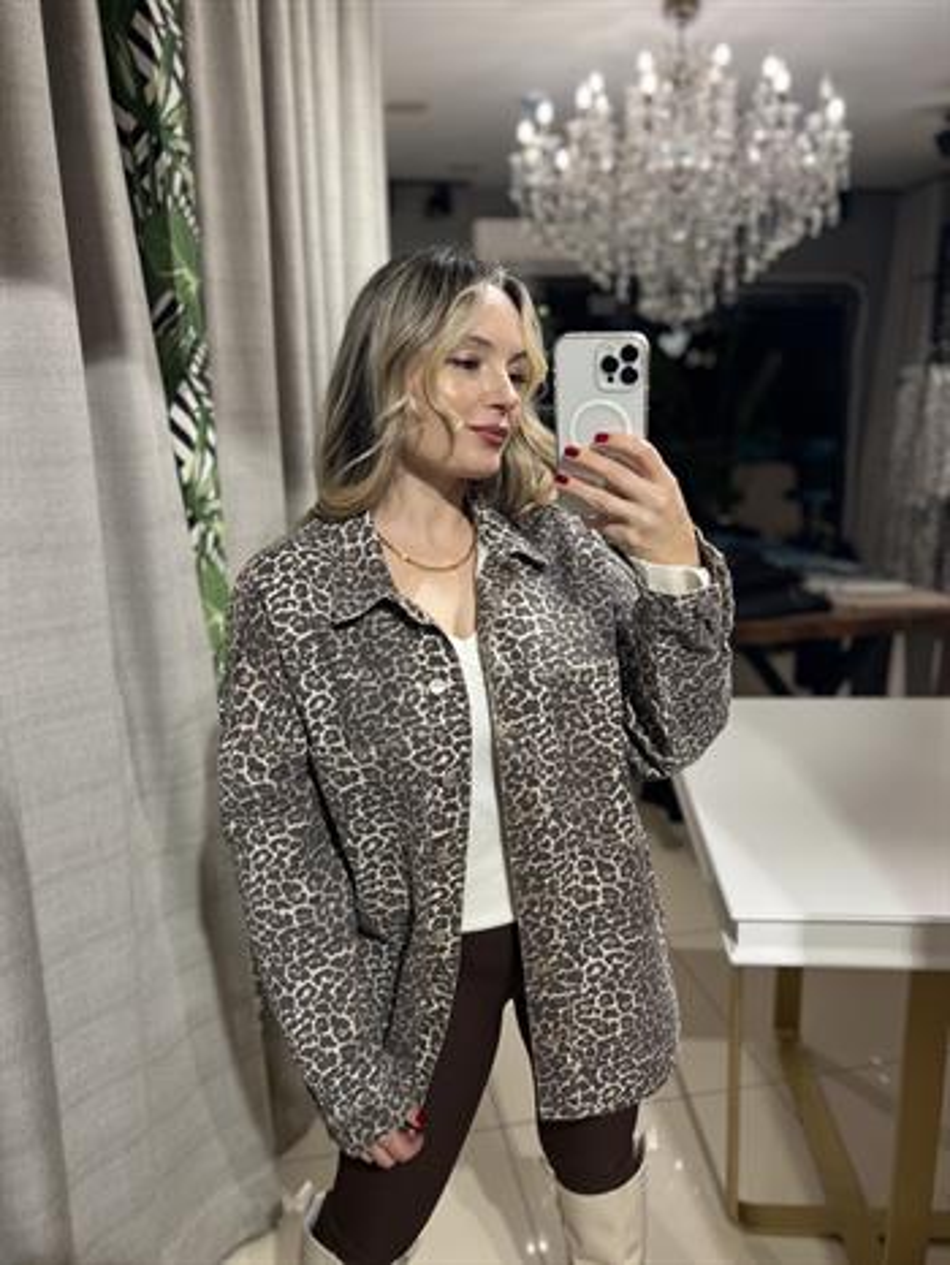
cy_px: 632
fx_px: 951
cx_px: 475
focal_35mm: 26
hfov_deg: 53.1
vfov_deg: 67.3
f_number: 1.5
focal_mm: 5.7
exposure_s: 1/100
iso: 40
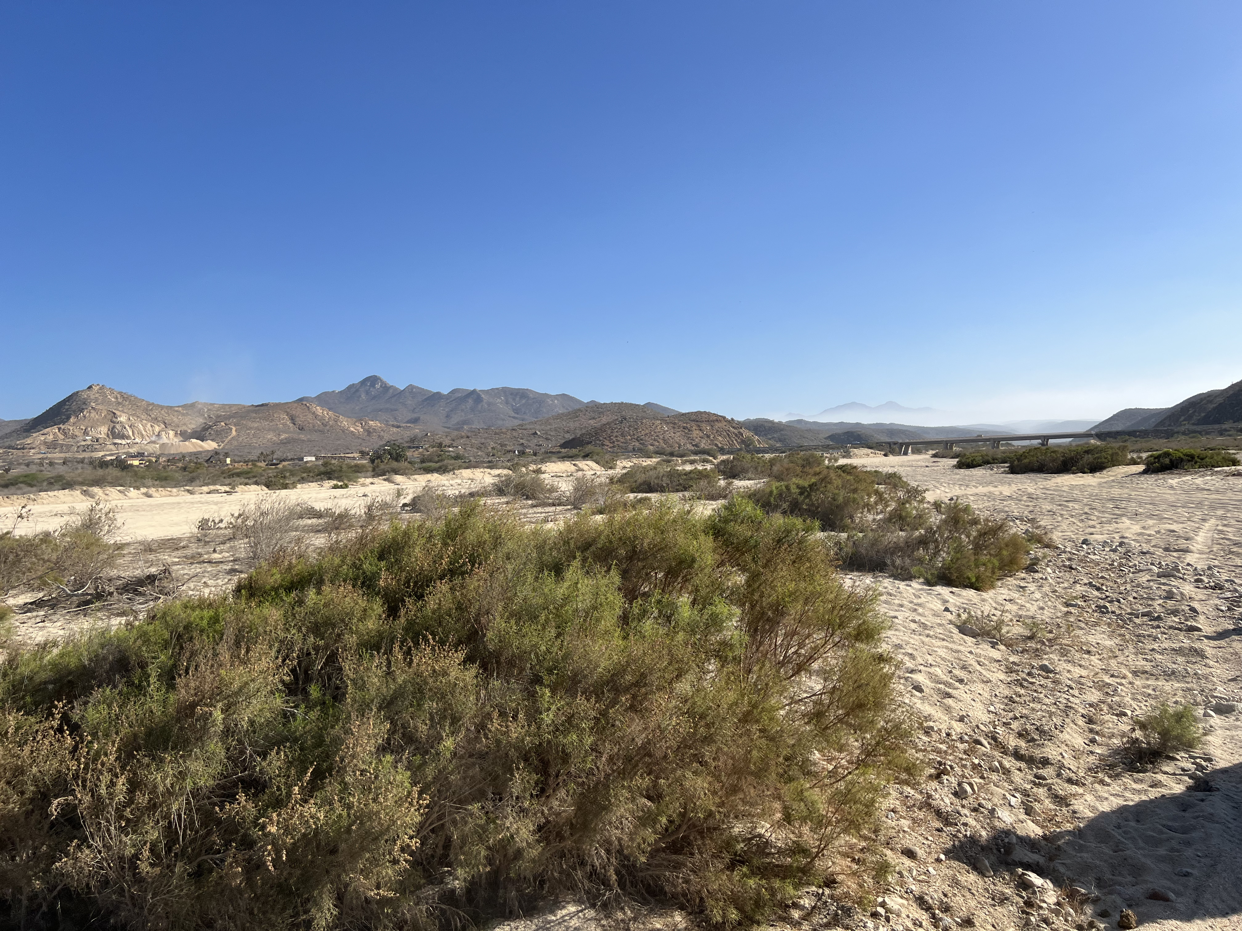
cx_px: 621
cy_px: 466
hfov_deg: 67.3
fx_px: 933
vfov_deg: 53.1
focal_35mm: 26
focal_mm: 5.7
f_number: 1.5
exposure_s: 1/5587
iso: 50
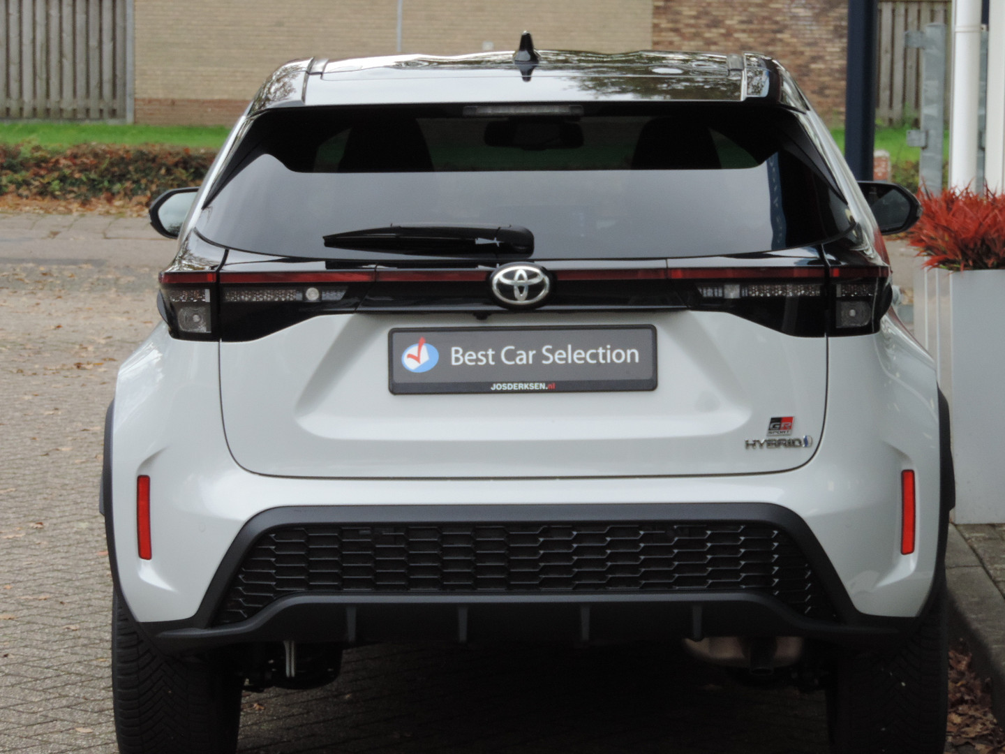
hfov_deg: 14.6
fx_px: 3919
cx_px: 502
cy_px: 377
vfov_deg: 11.0
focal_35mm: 135
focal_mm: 24
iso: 400
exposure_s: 1/200
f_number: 4.3
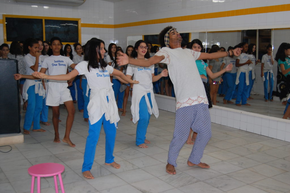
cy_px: 96
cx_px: 145
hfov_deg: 46.4
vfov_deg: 31.8
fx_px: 338
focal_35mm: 42
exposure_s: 1/60
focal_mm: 28
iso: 400
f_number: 4.2
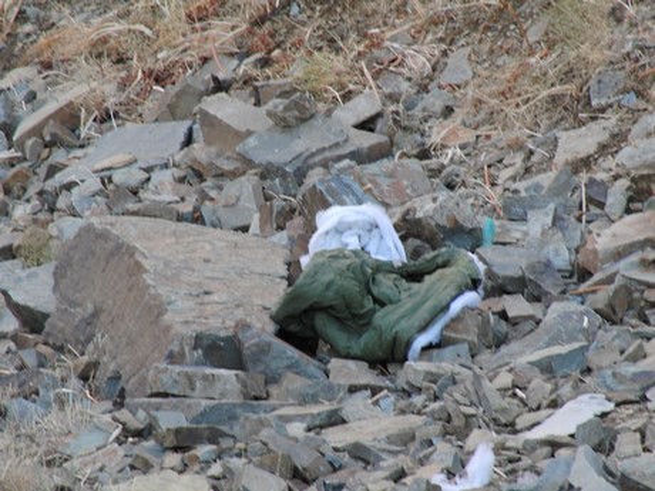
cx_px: 328
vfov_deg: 3.4
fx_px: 8174
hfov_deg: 4.6
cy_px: 246
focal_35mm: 432
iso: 200
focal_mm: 87.6
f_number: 4.6
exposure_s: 1/125
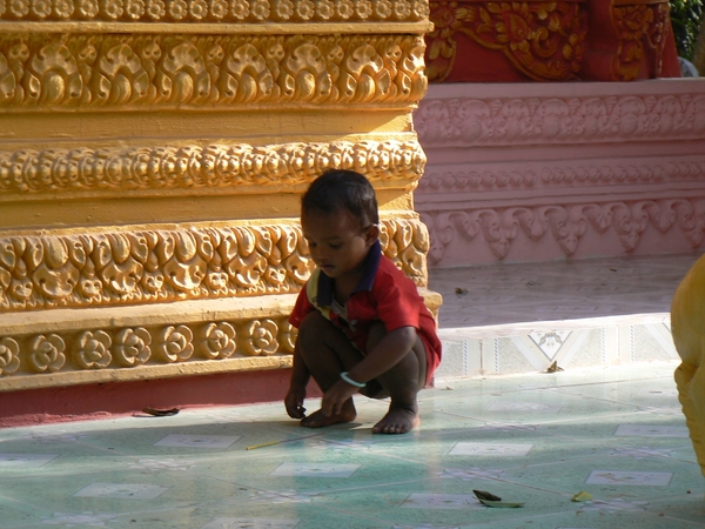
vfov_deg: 10.1
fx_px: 2994
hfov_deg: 13.4
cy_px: 264
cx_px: 352
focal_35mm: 147
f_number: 4
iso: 80
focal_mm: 24.6
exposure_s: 1/80
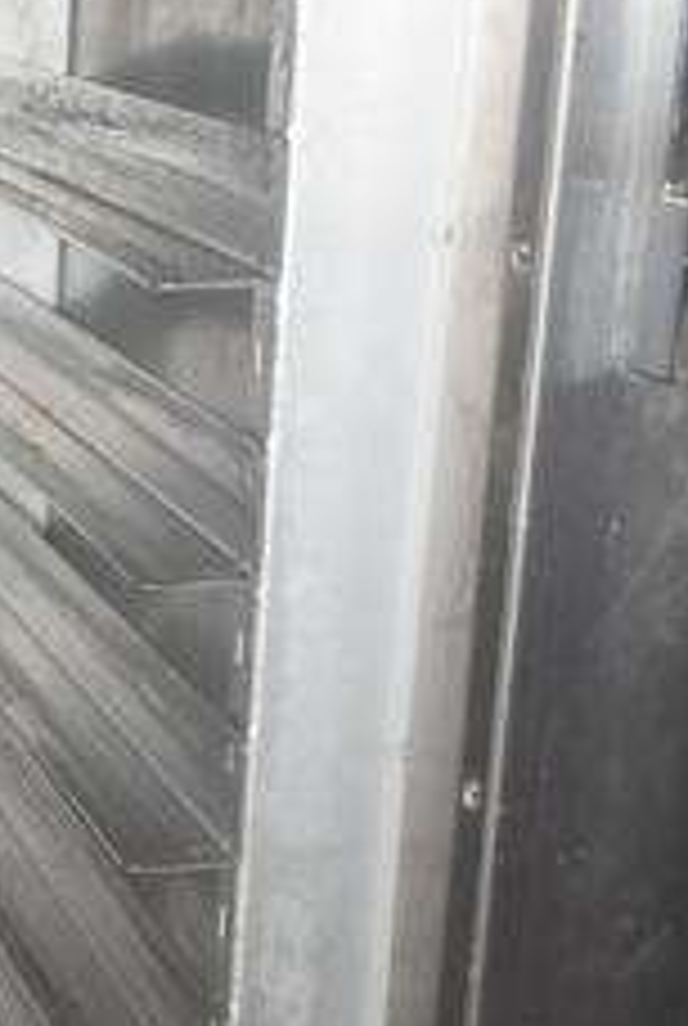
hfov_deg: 10.7
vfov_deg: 15.6
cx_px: -589
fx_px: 3424
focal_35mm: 120
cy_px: 1586
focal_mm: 20
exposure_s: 1/30
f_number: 5.6
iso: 200
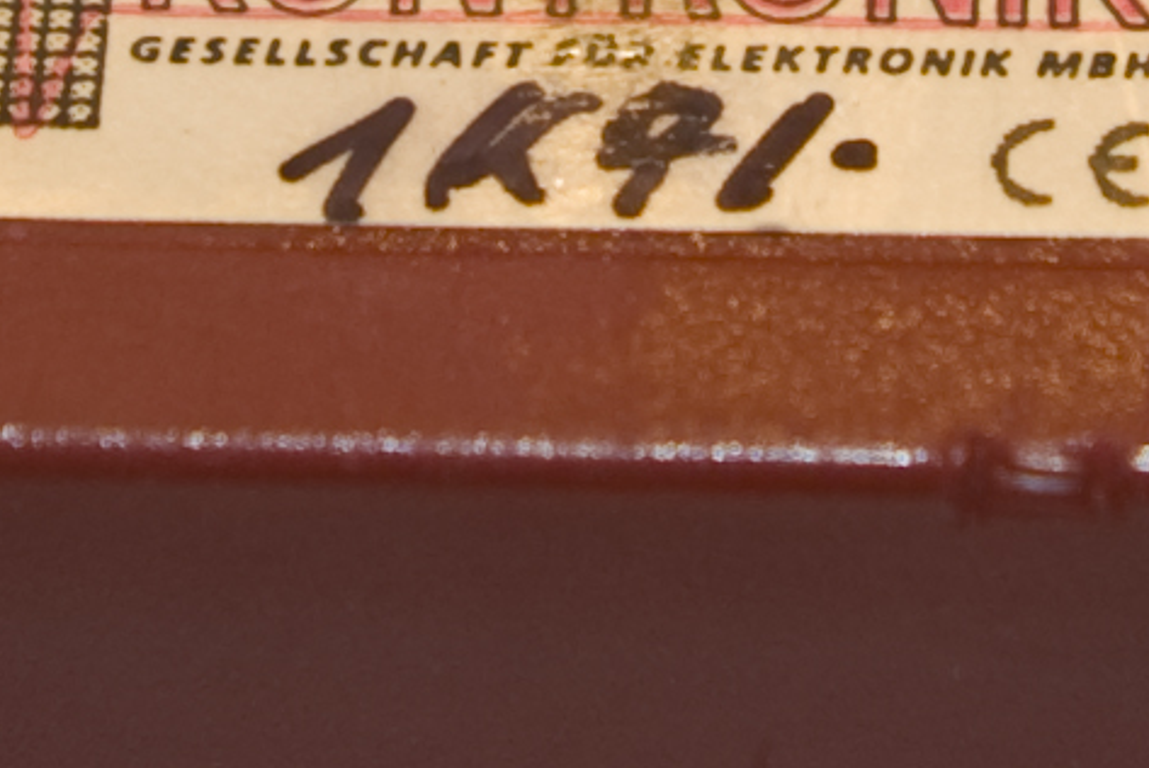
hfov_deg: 8.3
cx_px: 799
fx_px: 7920
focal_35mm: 248
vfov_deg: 5.4
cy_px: -717
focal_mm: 26
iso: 200
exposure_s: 1/180
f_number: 4
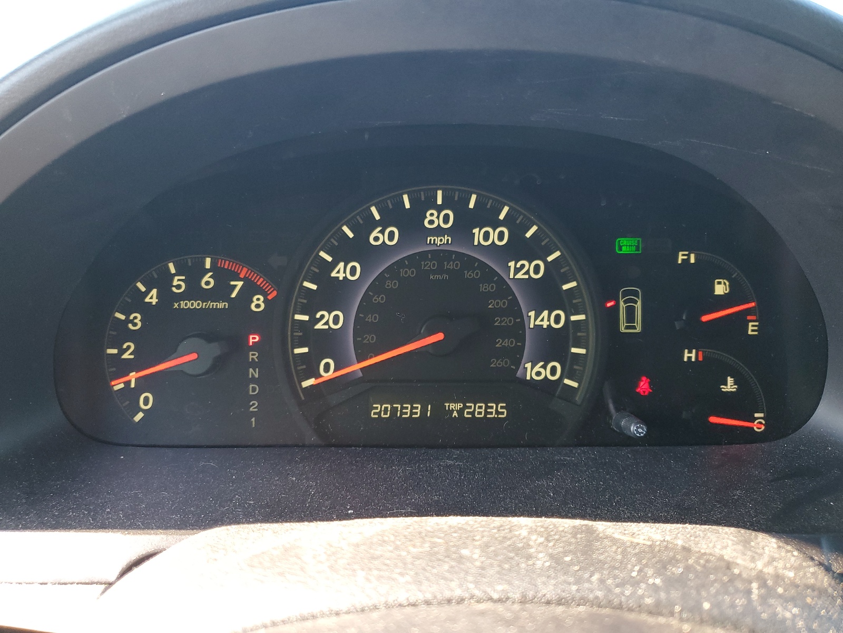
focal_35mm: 26
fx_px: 633
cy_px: 316
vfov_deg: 53.1
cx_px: 422
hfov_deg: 67.3
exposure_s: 1/120
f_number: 1.5
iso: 88
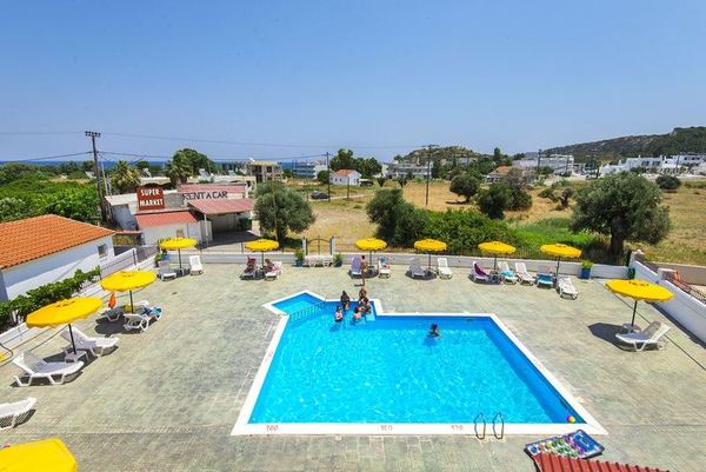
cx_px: 353
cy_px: 236
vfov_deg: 73.8
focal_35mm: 16
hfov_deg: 96.7
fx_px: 314
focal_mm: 16
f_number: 11
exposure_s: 1/250
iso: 100
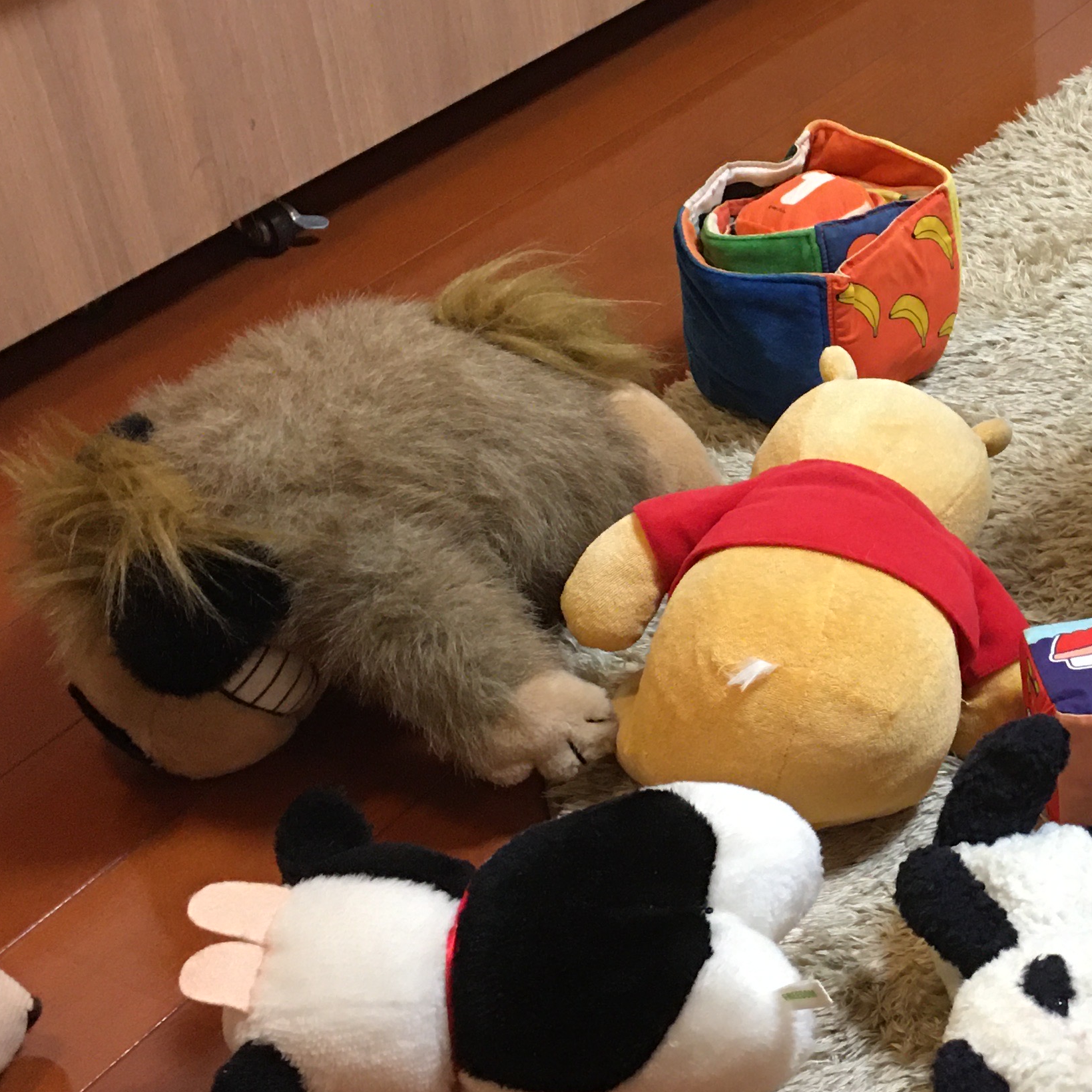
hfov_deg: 25.3
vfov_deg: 27.3
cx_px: 1206
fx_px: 2248
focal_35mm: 63
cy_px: 449
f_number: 2.2
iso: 100
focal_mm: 4.15
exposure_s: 1/15
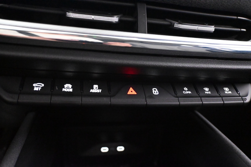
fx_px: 204
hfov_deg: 63.2
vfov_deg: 44.6
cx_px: 126
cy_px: 84
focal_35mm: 29
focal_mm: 19.5
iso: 12800
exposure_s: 1/60
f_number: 3.8
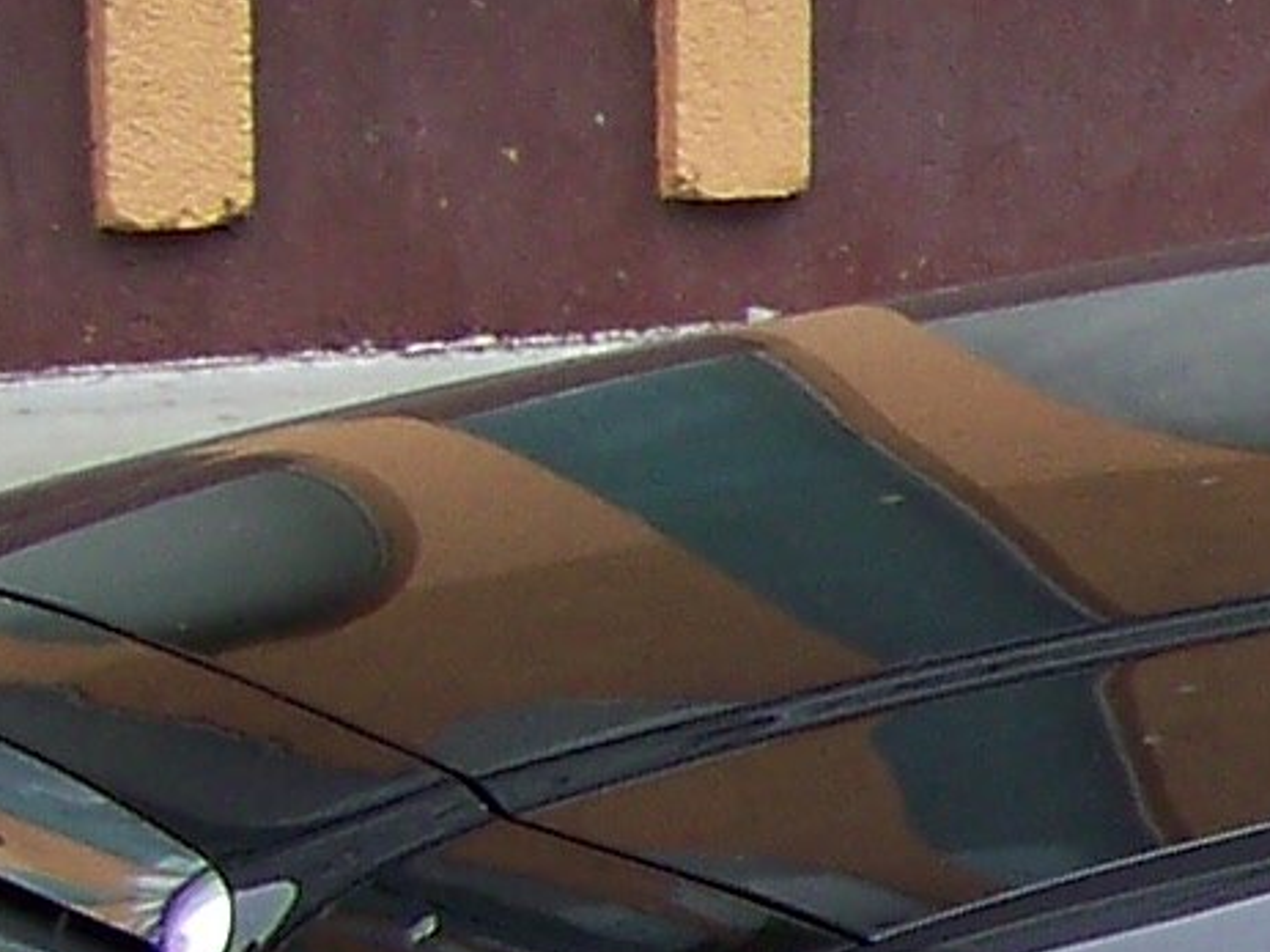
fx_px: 8766
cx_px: 3275
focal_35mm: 239
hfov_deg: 7.6
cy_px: 1119
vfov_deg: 6.2
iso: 64
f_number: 2.8
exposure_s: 1/250
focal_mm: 5.85
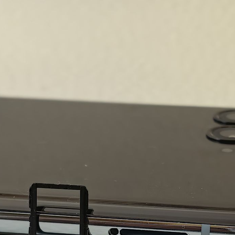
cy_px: 210
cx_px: 135
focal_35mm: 138
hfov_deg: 12.6
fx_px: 1060
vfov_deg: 12.6
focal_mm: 6.35
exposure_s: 1/99.5
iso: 200
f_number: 2
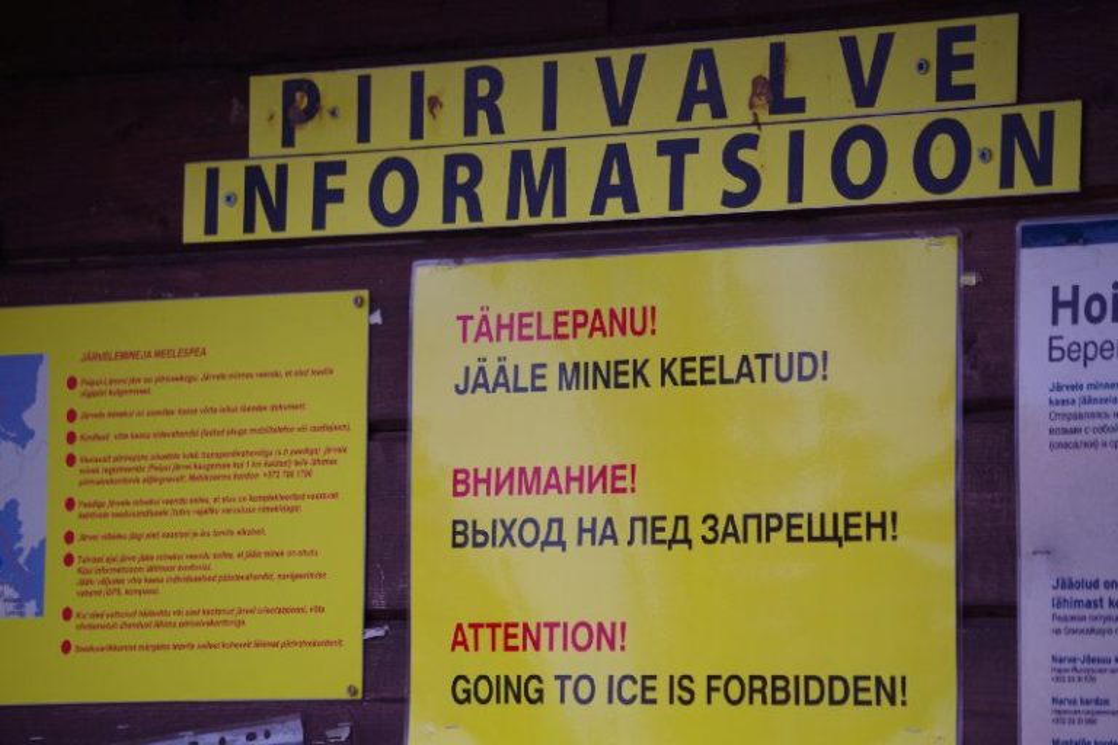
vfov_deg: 6.1
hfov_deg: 9.1
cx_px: 559
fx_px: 6987
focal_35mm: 225
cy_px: 372
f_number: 5.6
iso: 800
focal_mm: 150
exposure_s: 1/200
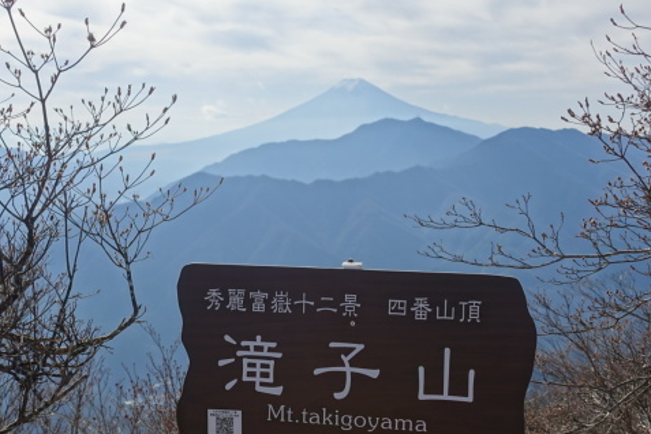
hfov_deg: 44.2
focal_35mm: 44
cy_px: 227
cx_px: 257
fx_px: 796
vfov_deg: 30.5
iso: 125
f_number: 4
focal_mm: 12.81
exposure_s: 1/160
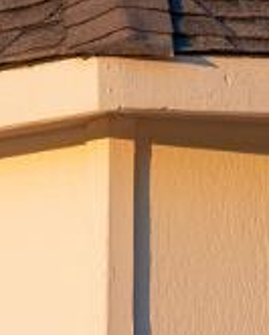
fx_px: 3709
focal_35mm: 373
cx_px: -396
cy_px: 678
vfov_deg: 5.1
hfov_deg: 4.1
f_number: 8
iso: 200
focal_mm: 44
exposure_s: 1/200
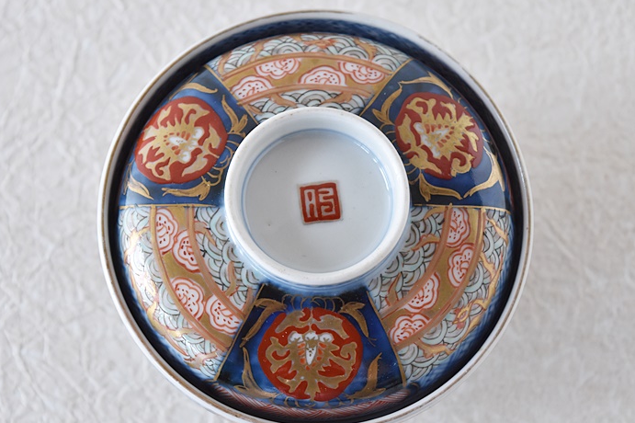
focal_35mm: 96
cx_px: 330
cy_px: 219
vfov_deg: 14.3
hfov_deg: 21.3
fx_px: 1685
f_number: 5.6
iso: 800
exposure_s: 1/8
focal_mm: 55
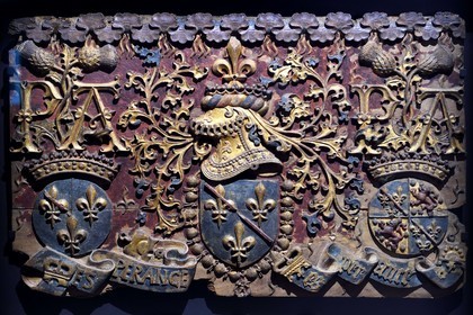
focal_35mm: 70
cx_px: 236
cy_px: 158
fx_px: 920
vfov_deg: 19.5
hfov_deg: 28.8
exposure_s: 1/25
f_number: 5
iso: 1600
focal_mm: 70
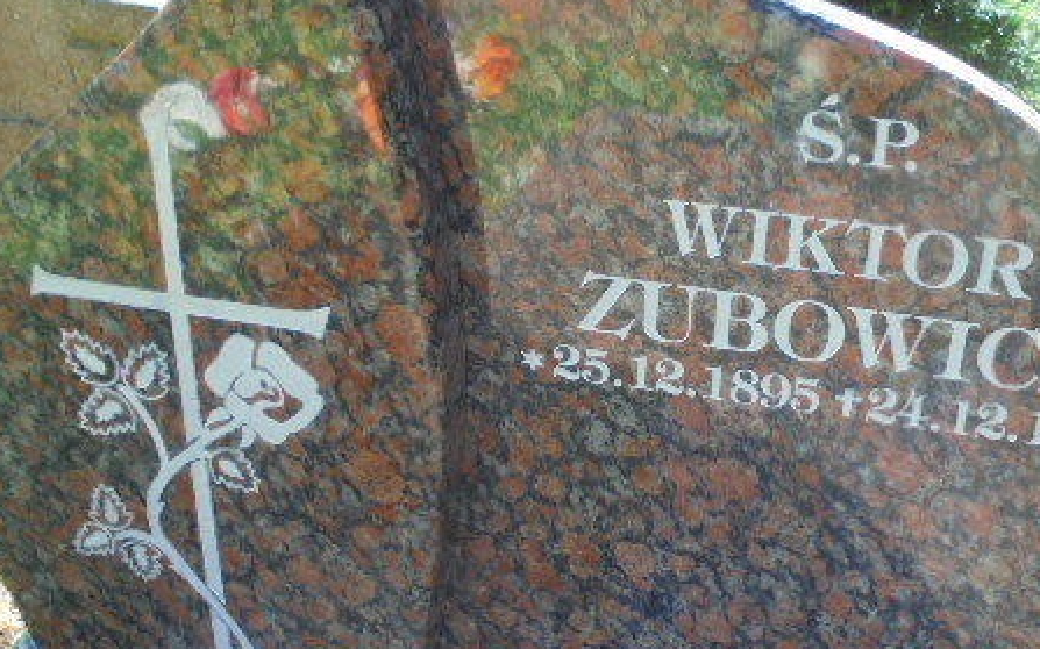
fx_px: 1247
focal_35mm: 44
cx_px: 656
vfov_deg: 29.2
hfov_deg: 44.9
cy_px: 319
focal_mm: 5.3
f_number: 3.7
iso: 100
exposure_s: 1/100
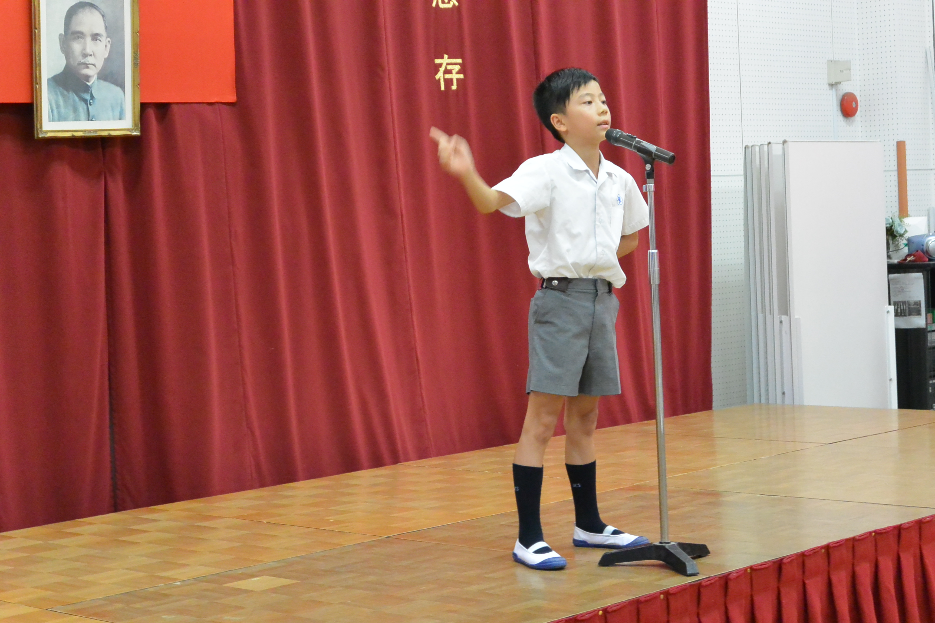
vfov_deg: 18.4
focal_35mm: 74
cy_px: 312
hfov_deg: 27.3
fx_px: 1922
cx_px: 468
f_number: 5.6
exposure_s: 1/60
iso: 1800
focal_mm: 27.5
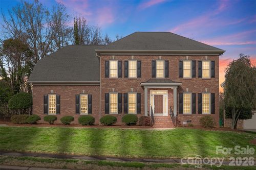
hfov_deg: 60.3
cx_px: 128
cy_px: 85
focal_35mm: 31
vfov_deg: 42.3
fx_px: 220
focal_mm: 31
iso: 100
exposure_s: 1/50
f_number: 16
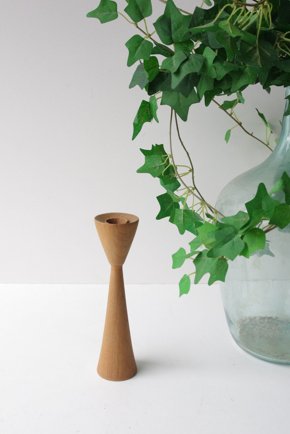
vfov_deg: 46.4
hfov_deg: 31.9
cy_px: 217
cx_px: 145
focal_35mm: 42
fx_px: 507
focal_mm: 28.13
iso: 800
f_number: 8
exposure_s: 1/160
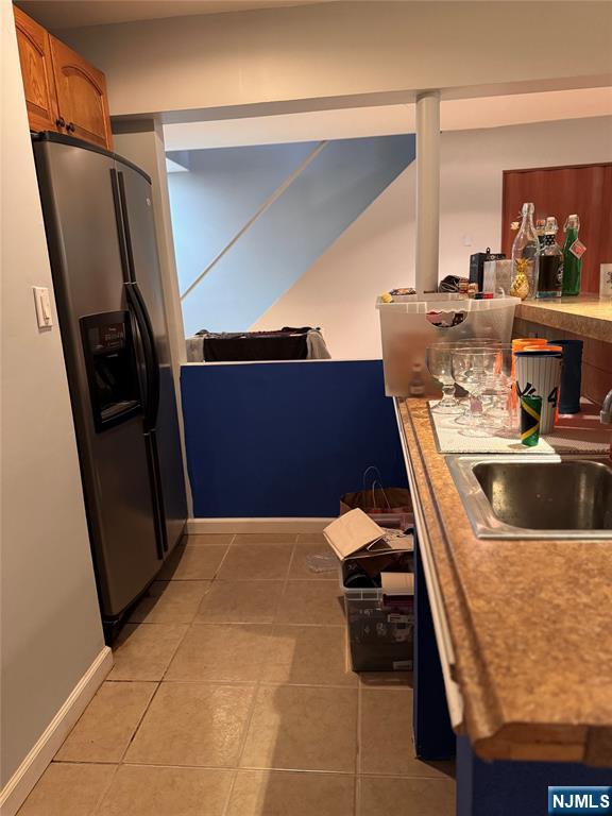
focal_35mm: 24
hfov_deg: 56.8
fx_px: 566
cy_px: 408
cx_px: 306
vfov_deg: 71.6
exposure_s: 1/40
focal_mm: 6.76
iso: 800
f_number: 1.78
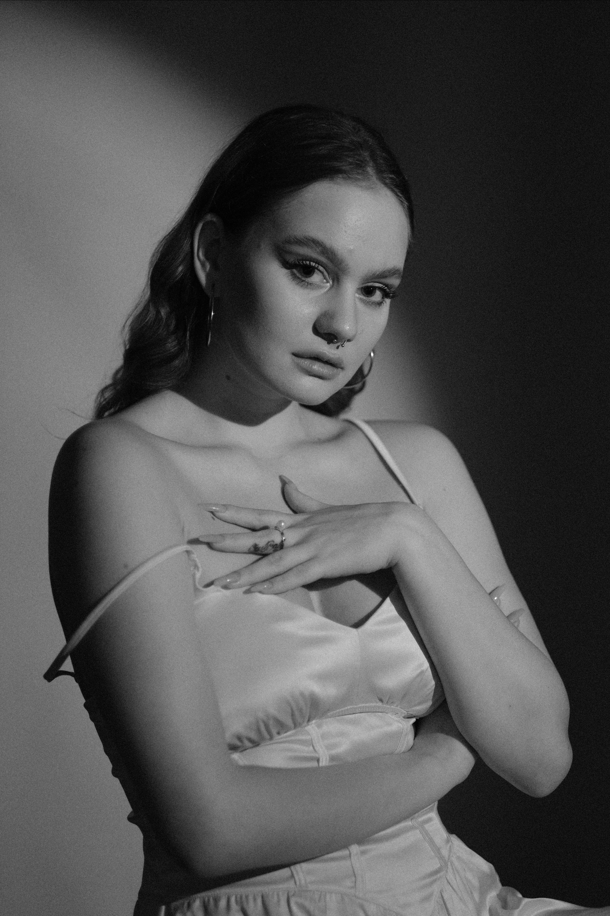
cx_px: 305
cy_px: 458
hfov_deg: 16.3
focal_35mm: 84
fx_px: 2135
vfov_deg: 24.2
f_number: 1.2
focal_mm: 56
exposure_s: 1/85
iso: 1250
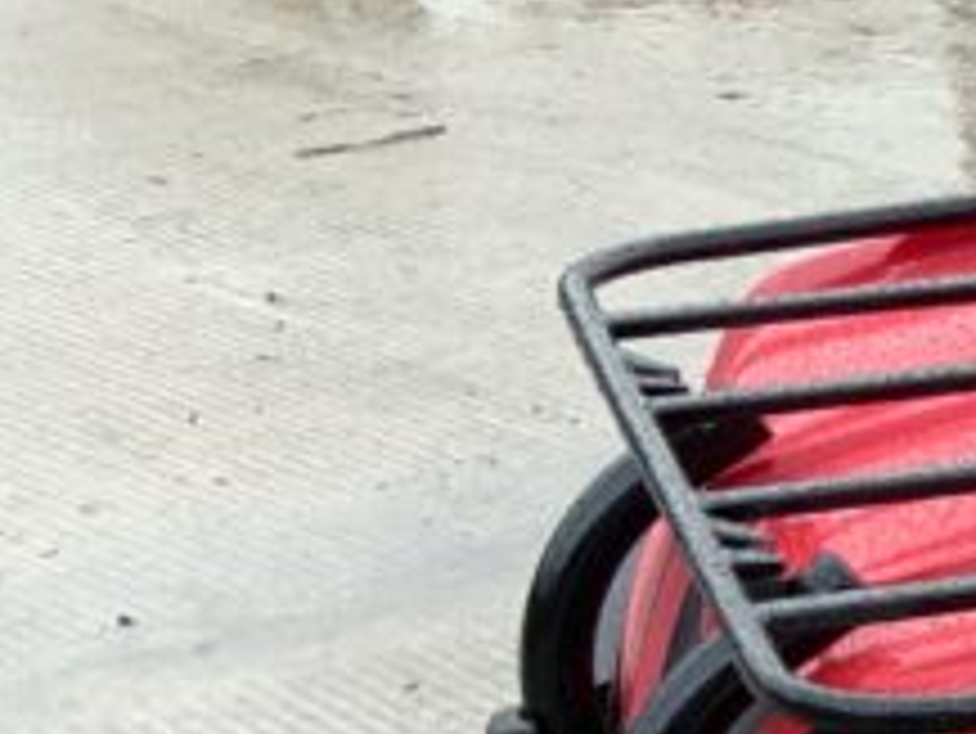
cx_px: 2289
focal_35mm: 137
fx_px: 3865
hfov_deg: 11.9
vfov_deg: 10.6
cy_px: 1004
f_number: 1.8
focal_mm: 3
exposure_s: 1/122
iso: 50
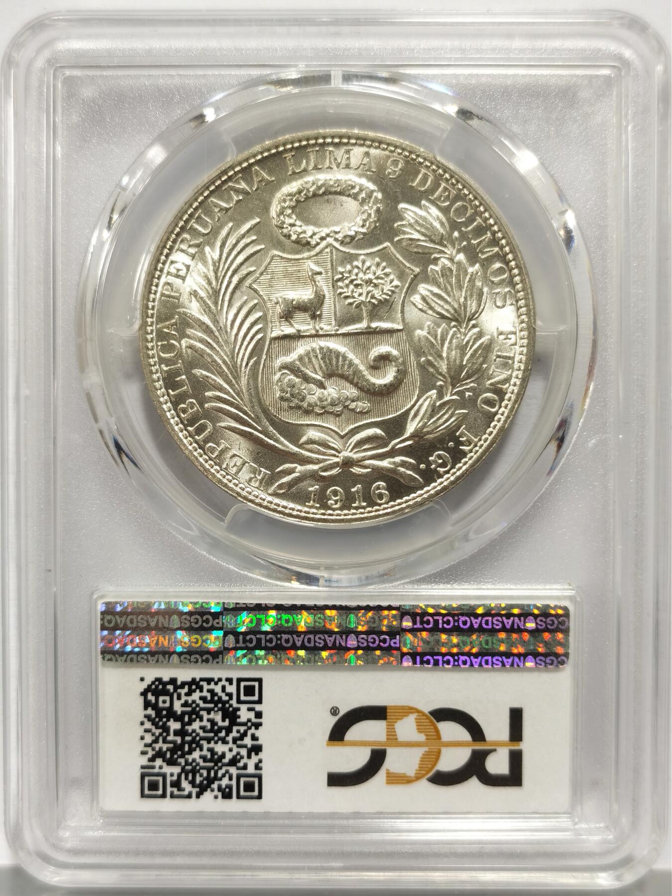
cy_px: 448
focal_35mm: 54
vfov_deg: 35.5
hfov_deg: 27.0
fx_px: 1398
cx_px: 336
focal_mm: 5.56
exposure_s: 1/100
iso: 100
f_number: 16
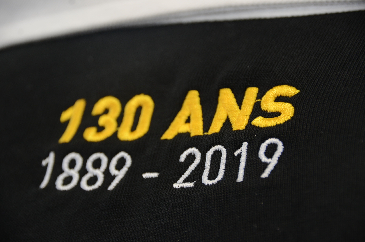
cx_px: 182
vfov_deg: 7.3
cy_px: 121
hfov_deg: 11.0
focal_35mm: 188
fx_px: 1897
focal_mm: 125
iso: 400
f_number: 6
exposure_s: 1/40
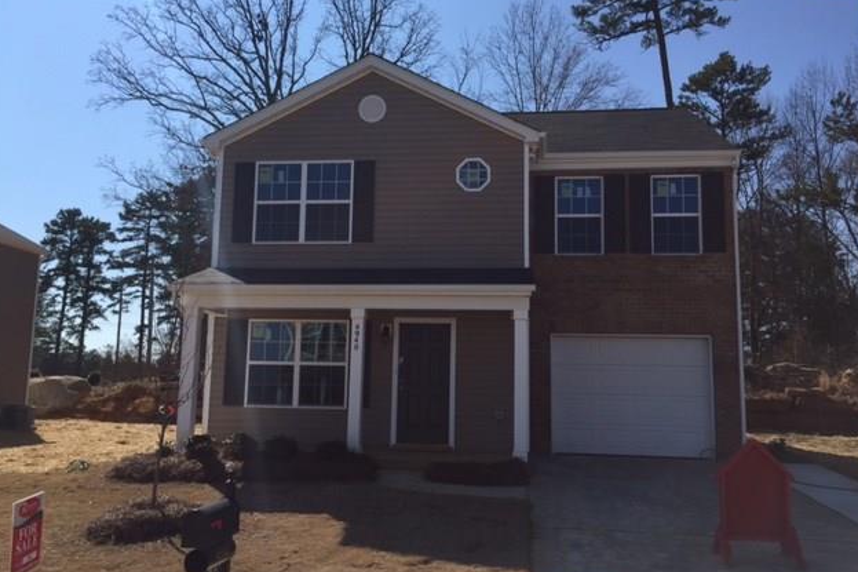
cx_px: 431
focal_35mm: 31
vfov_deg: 42.3
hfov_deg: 60.3
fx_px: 739
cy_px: 298
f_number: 2.2
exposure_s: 1/2825
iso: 32
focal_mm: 4.15
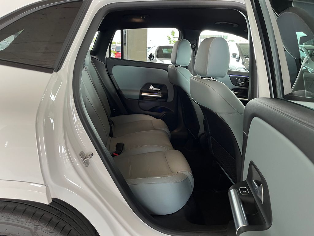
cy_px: 118
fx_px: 236
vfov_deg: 53.1
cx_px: 157
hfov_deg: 67.3
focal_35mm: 26
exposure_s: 1/60
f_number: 1.6
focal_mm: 5.1
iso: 160
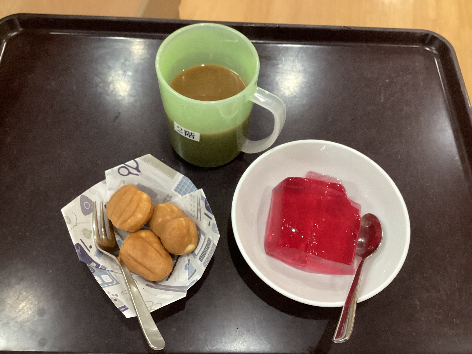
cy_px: 177
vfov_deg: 45.4
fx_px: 423
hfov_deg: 58.4
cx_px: 236
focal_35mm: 31
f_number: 2.4
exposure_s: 1/60
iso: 250
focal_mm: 3.3
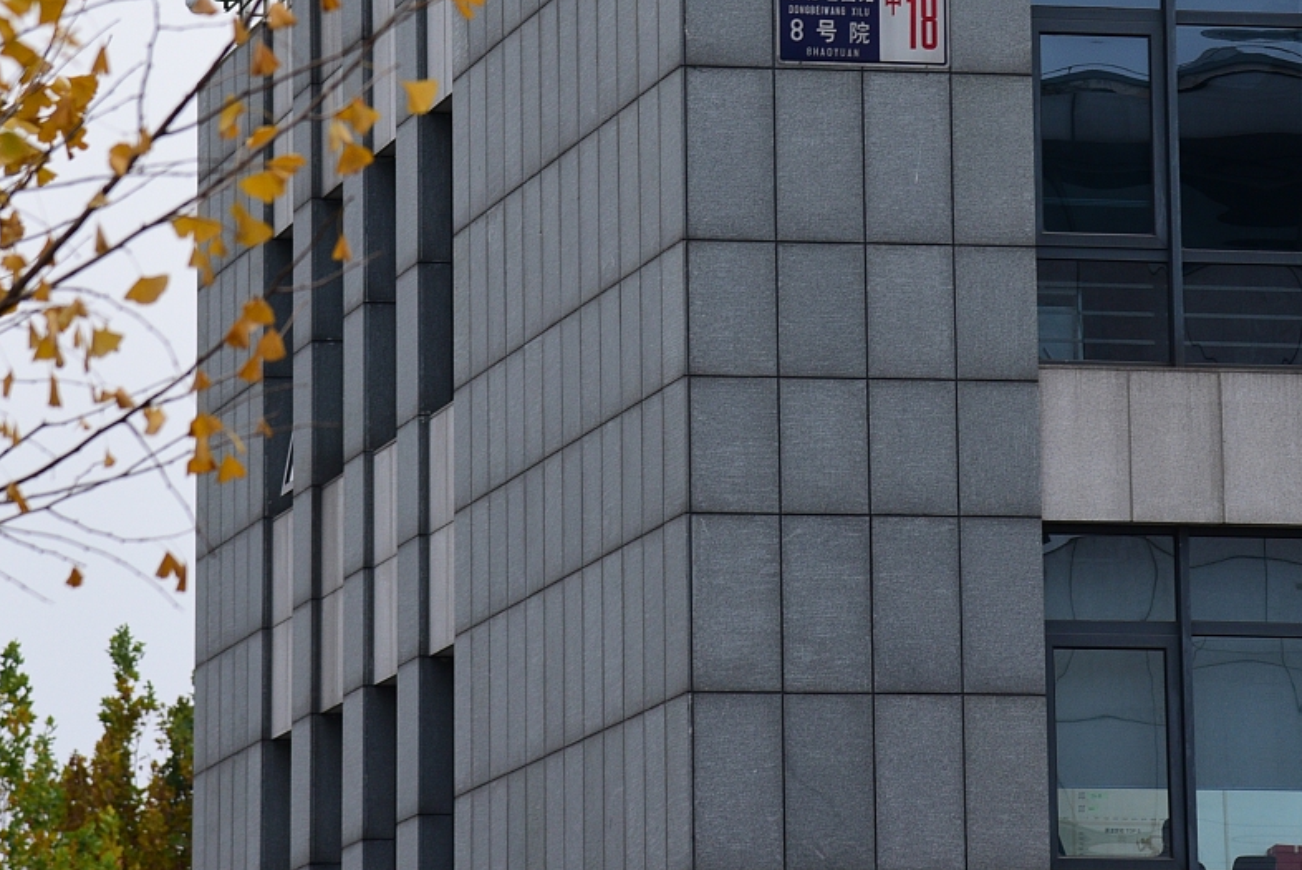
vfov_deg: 5.8
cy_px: -37
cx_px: 883
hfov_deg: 8.6
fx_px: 8612
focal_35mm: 238
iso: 320
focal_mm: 110
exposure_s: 1/30
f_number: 5.6
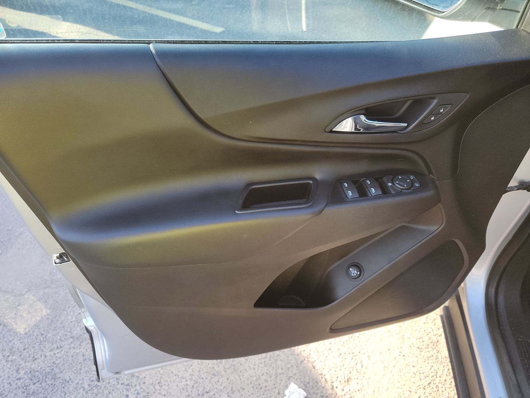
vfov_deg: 56.8
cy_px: 199
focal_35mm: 24
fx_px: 367
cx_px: 265
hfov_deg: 71.6
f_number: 1.8
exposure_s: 1/119
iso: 87
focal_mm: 6.7
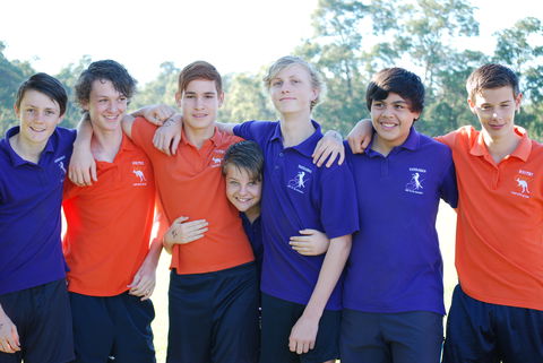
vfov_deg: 16.6
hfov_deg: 24.6
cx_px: 272
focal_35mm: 82
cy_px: 182
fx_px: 1245
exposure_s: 1/100
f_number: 5
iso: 200
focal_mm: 55
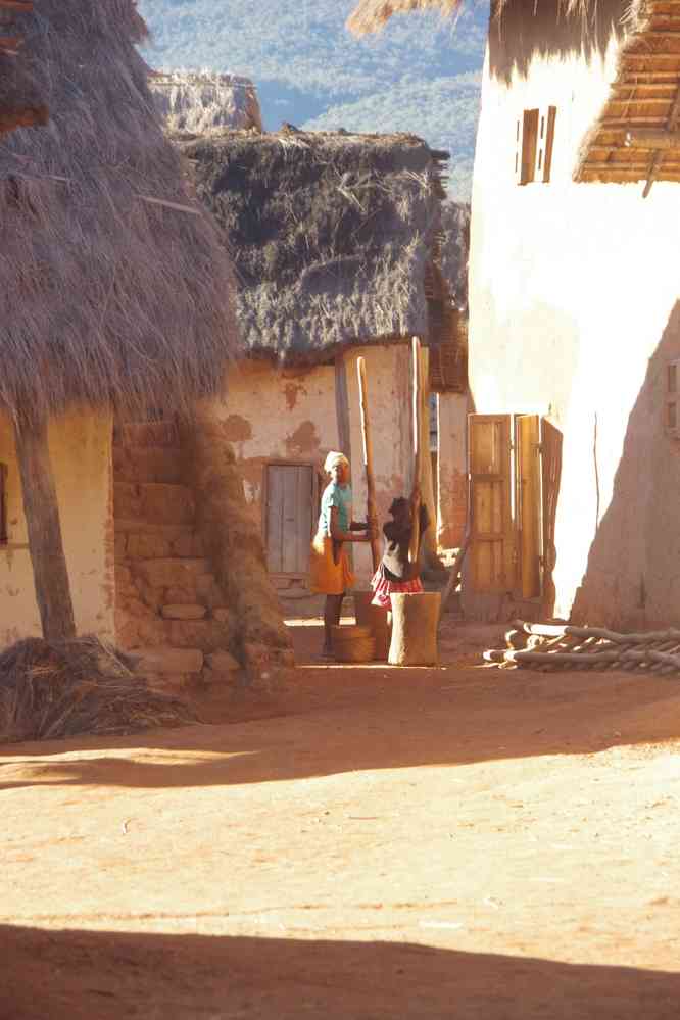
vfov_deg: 12.5
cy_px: 510
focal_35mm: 165
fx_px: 4675
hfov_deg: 8.3
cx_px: 340
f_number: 9
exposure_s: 1/160
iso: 1600
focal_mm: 110
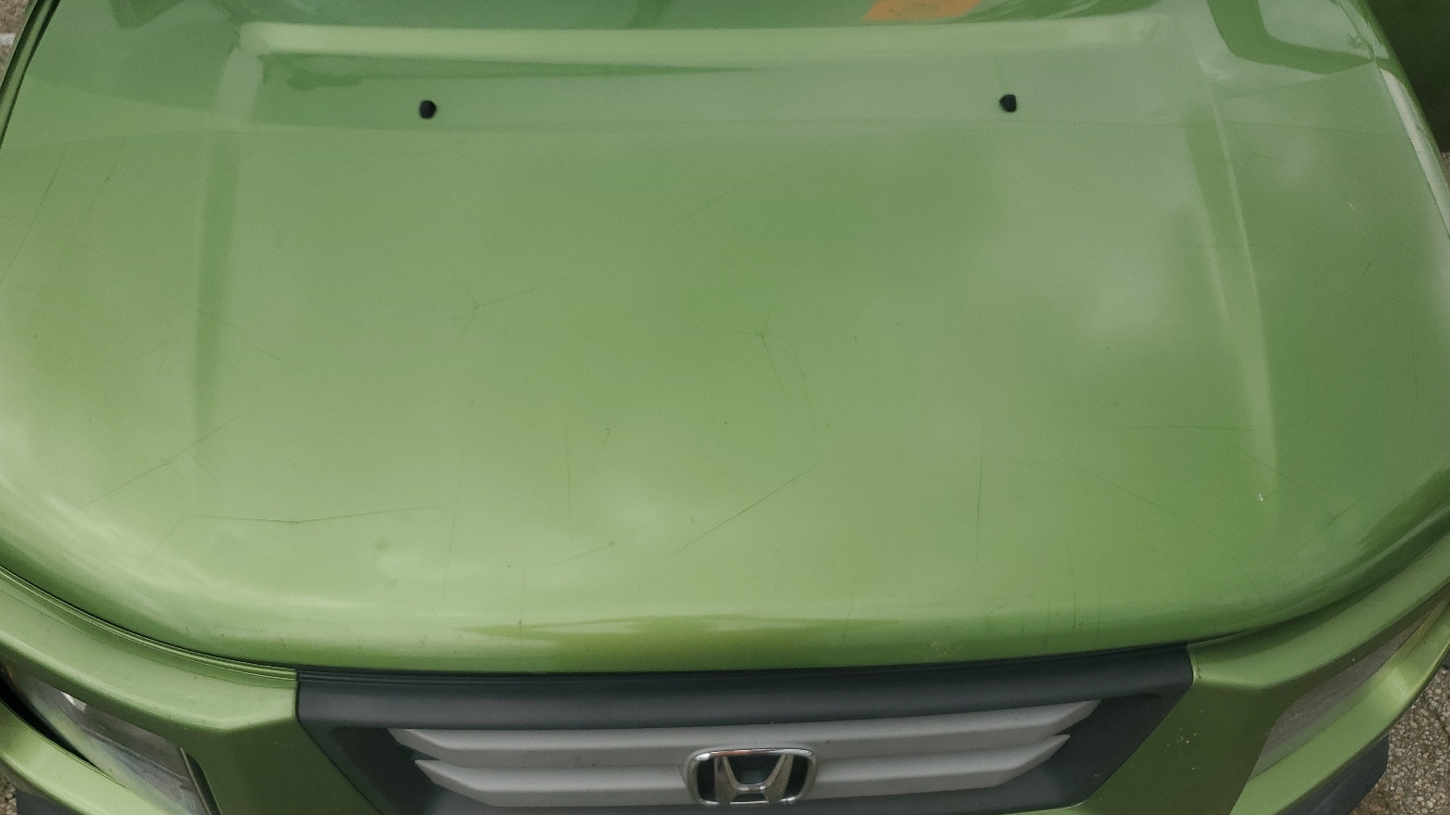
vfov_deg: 40.2
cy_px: 423
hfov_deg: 66.1
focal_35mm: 29
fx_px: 1115
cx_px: 717
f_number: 1.5
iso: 50
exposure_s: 1/2000
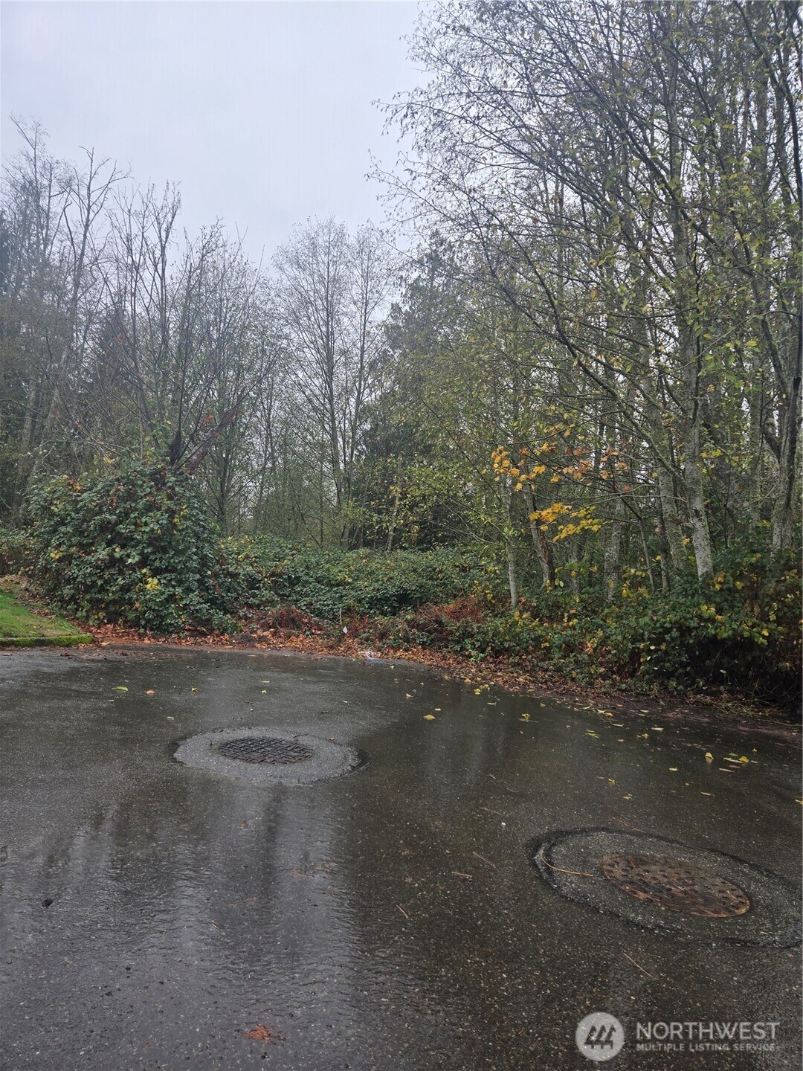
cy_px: 536
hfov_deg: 58.9
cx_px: 402
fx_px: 711
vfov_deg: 73.9
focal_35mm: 23
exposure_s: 1/180
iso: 25
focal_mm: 5.4
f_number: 1.8
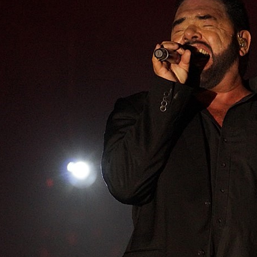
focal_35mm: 707
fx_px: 5939
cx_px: 238
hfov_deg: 2.5
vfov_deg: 2.5
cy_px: 133
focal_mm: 250
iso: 3200
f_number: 5.6
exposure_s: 1/125
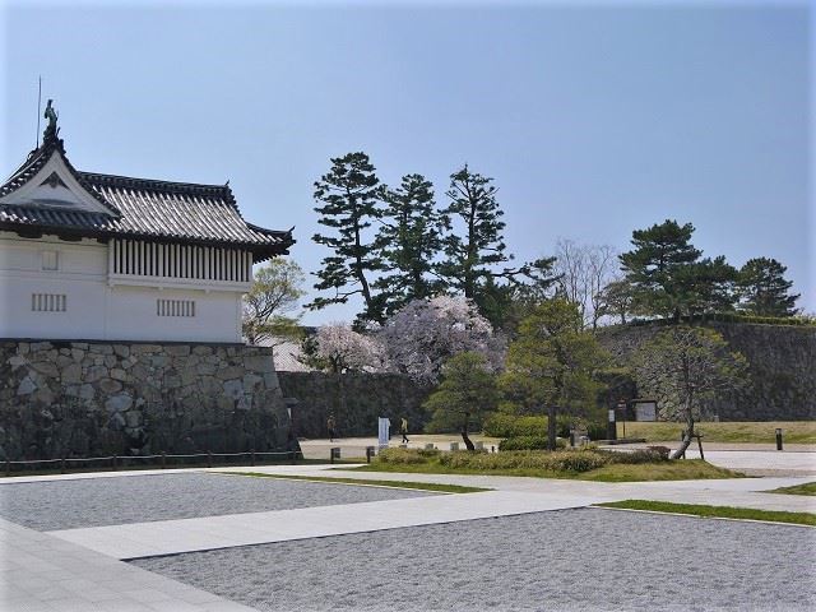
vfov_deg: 36.0
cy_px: 306
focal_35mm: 40
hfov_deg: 46.8
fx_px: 943
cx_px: 408
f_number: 10
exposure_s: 1/400
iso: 160
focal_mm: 20
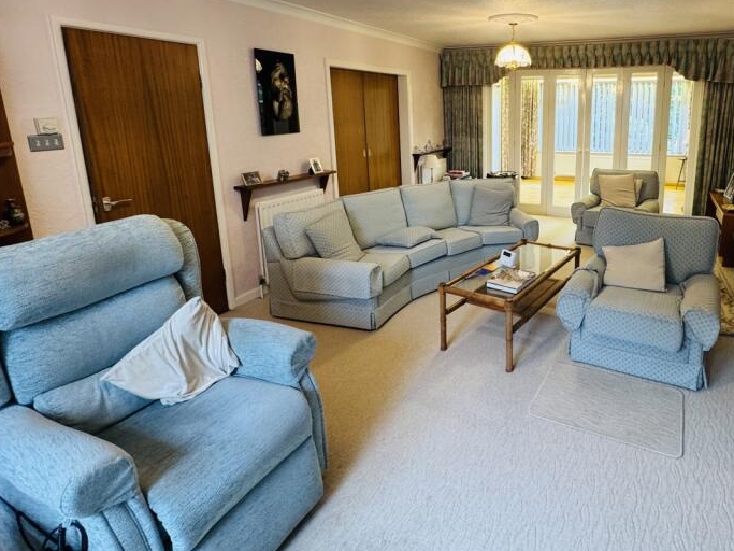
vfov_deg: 62.2
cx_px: 487
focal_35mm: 21
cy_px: 194
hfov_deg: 76.6
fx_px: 445
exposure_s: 1/50
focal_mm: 2.22
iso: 200
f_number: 2.2
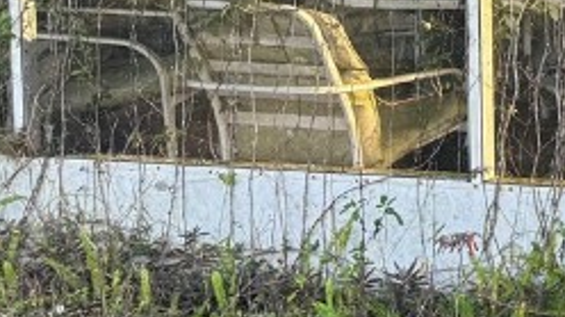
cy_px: -144
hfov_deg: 15.6
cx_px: 1144
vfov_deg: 10.8
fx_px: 1617
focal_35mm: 108
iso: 64
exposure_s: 1/253
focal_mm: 6.86
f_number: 1.78
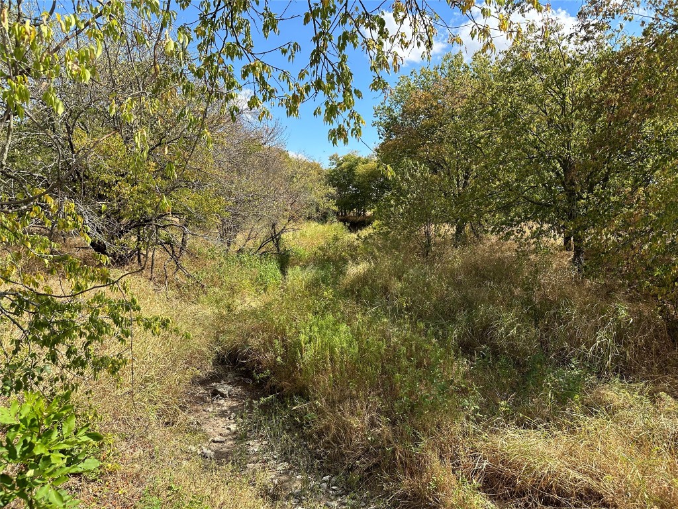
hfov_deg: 71.6
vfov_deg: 56.8
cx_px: 339
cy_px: 254
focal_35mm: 24
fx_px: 470
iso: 80
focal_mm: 6.86
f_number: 1.78
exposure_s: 1/2203
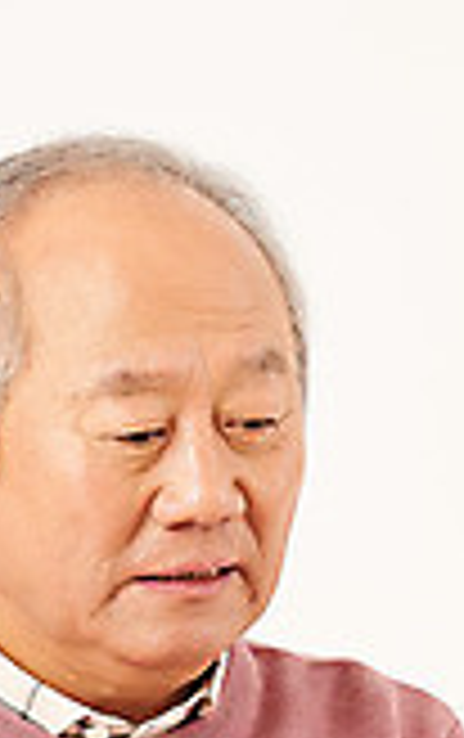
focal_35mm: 502
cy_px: 846
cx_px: 786
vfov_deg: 4.2
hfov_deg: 2.6
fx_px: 10121
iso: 100
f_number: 8
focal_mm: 135
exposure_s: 1/125
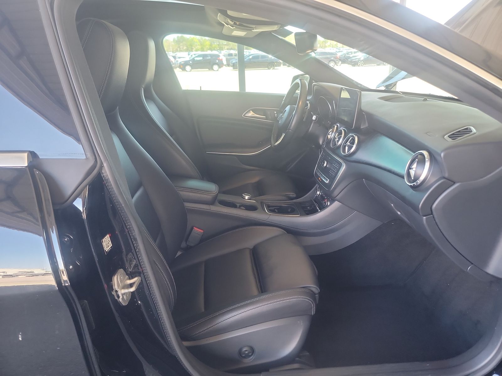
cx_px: 251
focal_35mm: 24
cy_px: 188
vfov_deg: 56.8
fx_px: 348
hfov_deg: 71.6
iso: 421
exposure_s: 1/59
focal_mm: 6.7
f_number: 1.8
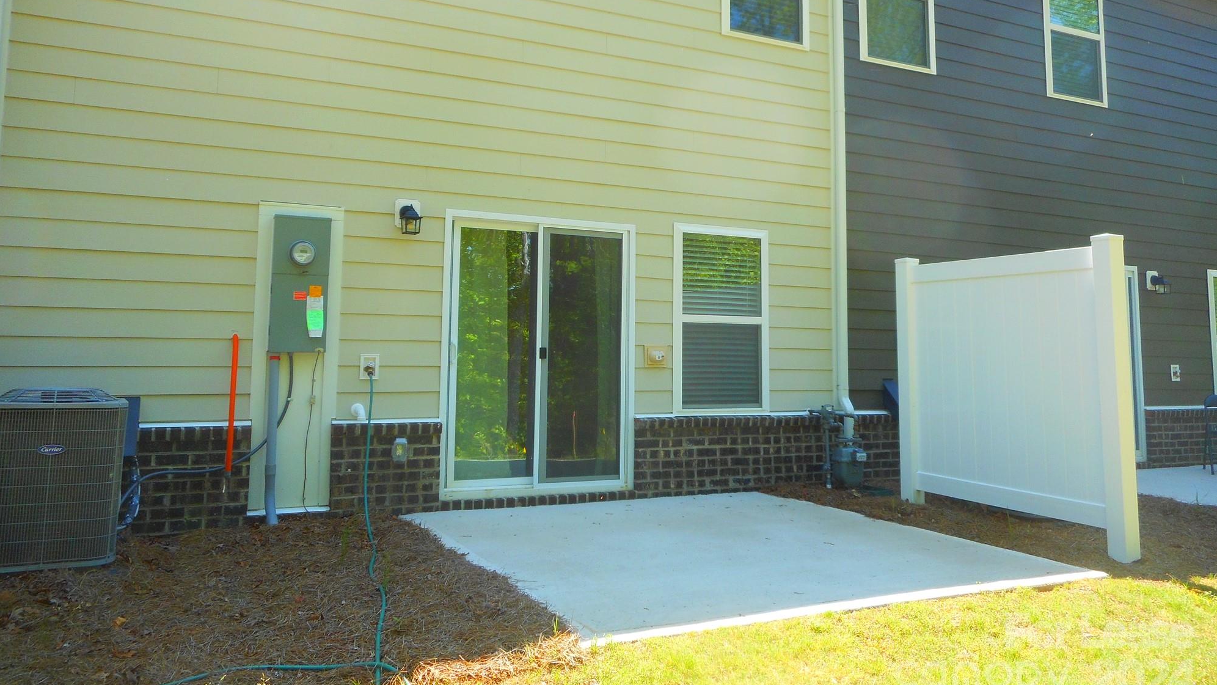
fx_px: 904
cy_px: 258
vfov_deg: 41.2
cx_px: 615
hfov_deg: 67.9
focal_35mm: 28
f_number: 3.7
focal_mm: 4.5
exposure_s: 1/125
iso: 80
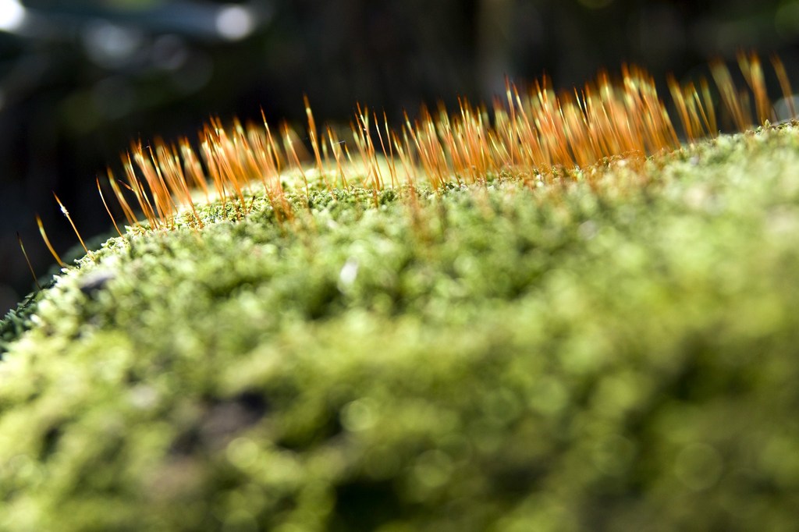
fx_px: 1498
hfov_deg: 29.9
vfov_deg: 20.1
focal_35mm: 68
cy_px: 266
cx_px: 400
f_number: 2.8
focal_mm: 45
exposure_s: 1/250
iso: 200
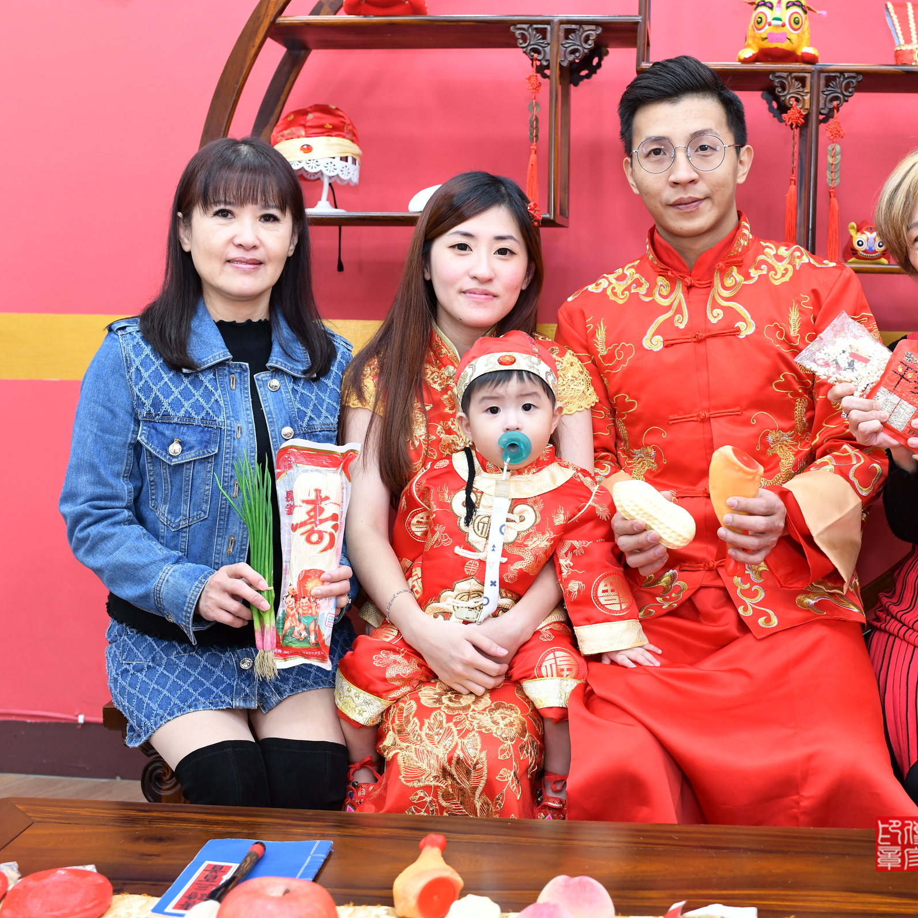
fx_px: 1350
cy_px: 457
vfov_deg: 37.6
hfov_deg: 37.3
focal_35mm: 45
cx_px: 592
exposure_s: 1/200
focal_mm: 35
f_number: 4.5
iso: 800
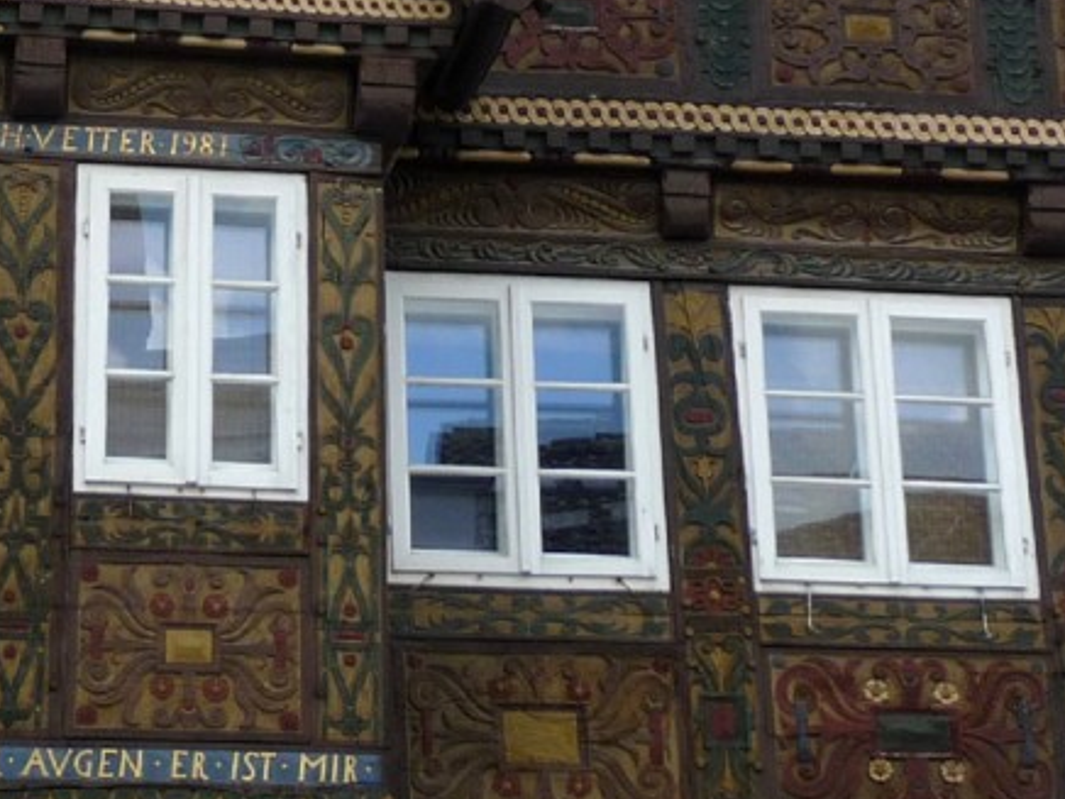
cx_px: 362
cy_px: 66
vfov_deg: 12.4
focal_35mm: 119
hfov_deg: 16.5
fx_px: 3661
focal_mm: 6.7
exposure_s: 1/400
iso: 100
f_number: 3.9
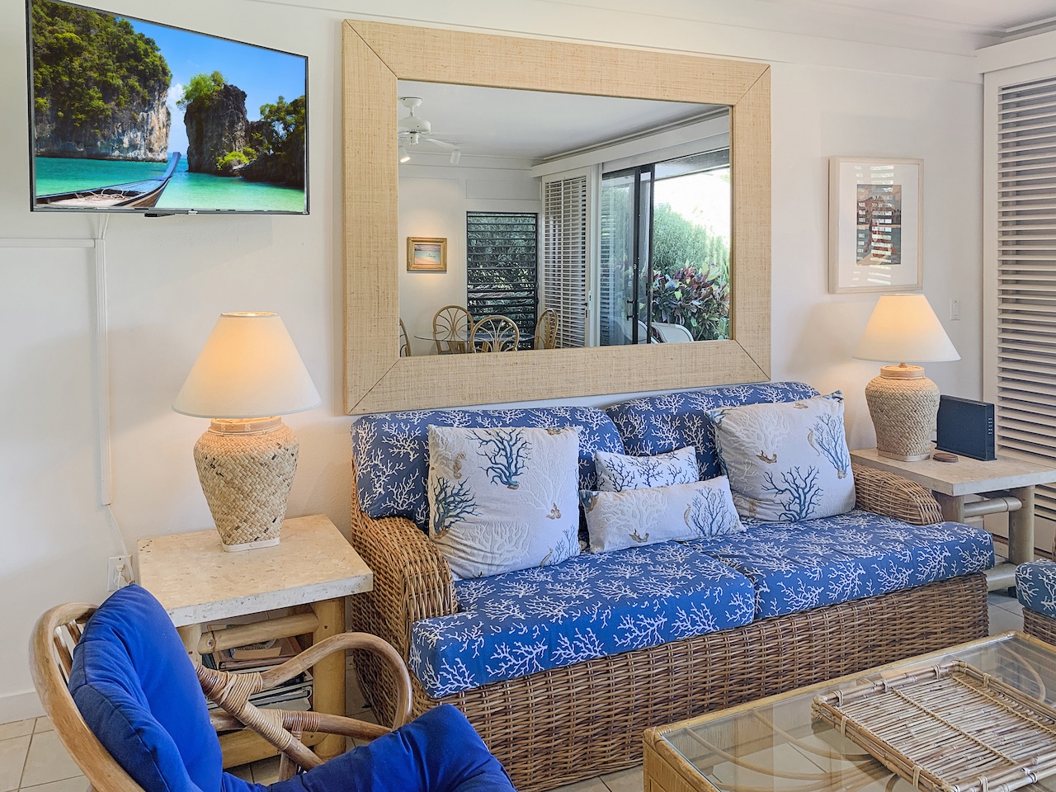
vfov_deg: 53.1
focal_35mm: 26
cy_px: 396
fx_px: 793
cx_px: 528
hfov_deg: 67.3
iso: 50
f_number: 1.8
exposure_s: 1/60
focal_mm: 4.25
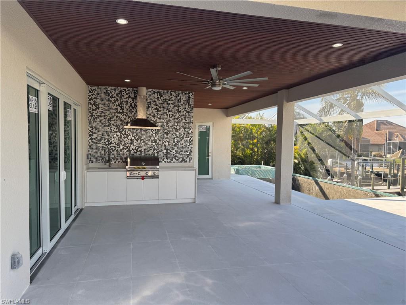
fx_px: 281
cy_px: 152
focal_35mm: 24
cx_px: 203
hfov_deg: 71.6
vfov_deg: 56.8
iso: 80
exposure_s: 1/633
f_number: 1.78
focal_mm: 6.76
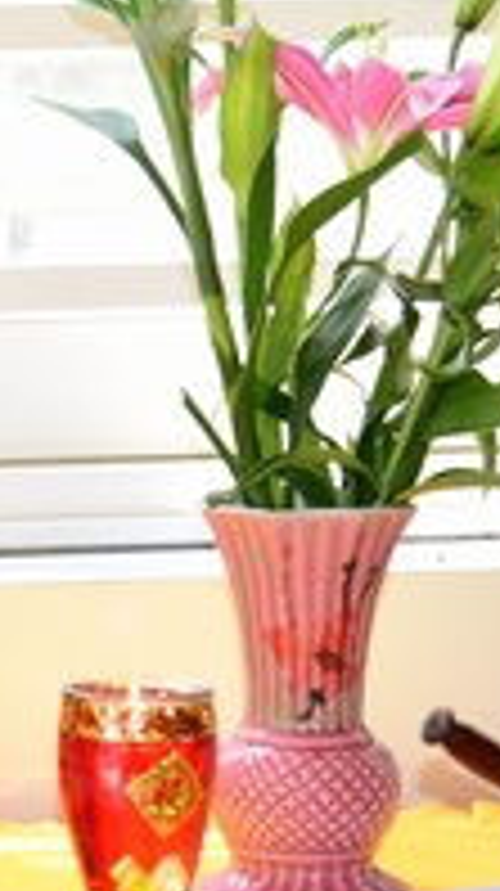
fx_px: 4726
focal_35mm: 200
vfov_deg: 10.8
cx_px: -279
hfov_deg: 6.0
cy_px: 495
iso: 500
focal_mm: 58
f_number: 4
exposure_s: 1/160
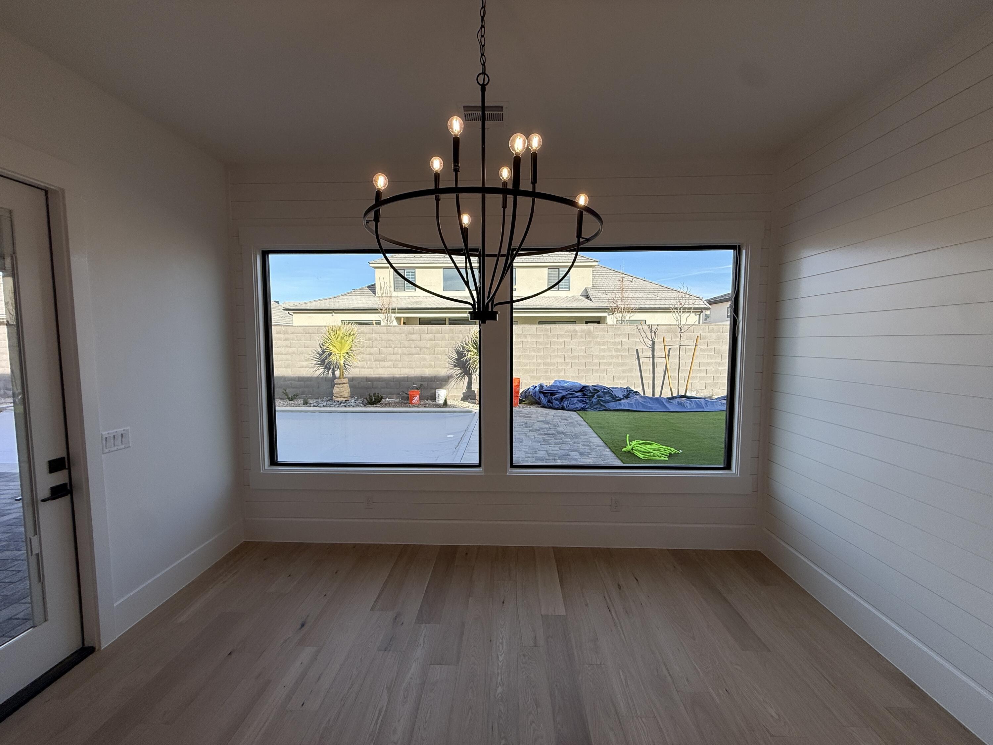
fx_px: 402
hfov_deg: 102.1
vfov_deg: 85.7
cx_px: 496
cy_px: 372
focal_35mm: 14
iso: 50
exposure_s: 1/644
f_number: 2.2
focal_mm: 2.22
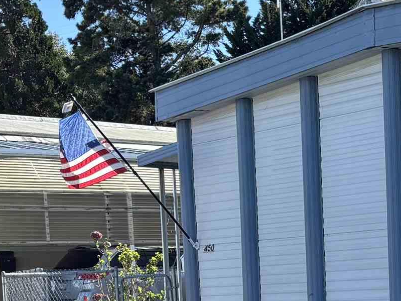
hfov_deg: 19.3
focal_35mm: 100
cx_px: 363
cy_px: 374
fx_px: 1158
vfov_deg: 14.3
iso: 50
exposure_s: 1/1311
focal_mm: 5.96
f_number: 1.6
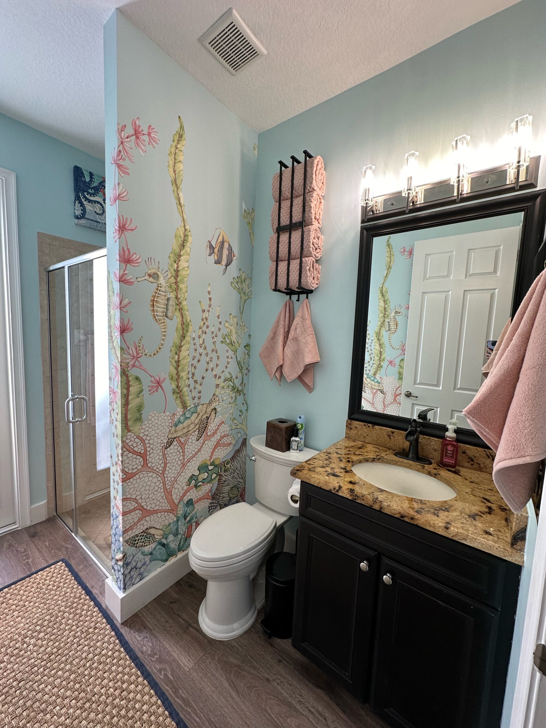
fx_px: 294
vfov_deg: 102.1
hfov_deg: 85.7
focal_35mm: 14
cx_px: 273
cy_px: 364
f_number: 2.2
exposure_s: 1/120
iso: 100
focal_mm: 2.22
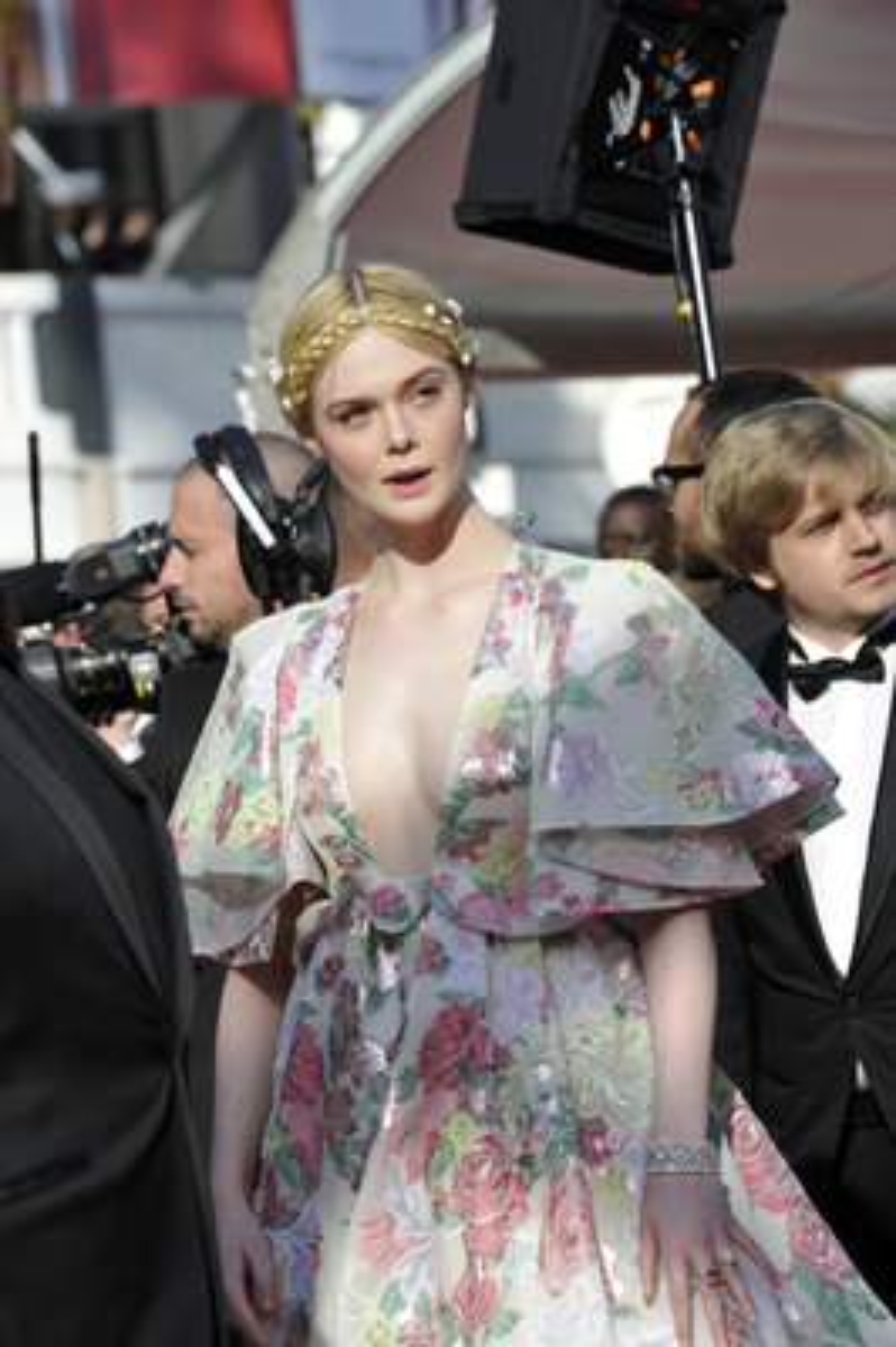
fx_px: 11219
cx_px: 448
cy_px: 674
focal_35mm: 300
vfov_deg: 6.9
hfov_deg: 4.6
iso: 800
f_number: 13
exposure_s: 1/640
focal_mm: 300
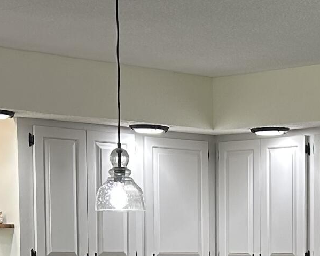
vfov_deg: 11.8
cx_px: 303
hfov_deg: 14.9
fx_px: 1204
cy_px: 335
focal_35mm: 127
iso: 80
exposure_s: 1/120
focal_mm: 5.7
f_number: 1.5
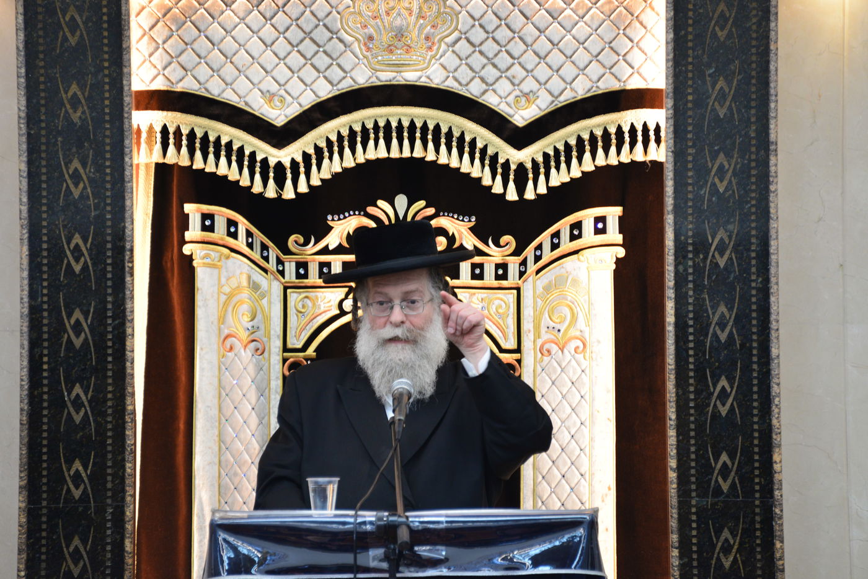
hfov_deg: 6.9
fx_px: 7234
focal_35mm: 300
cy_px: 290
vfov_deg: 4.6
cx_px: 434
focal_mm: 300
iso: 1250
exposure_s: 1/100
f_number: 5.6
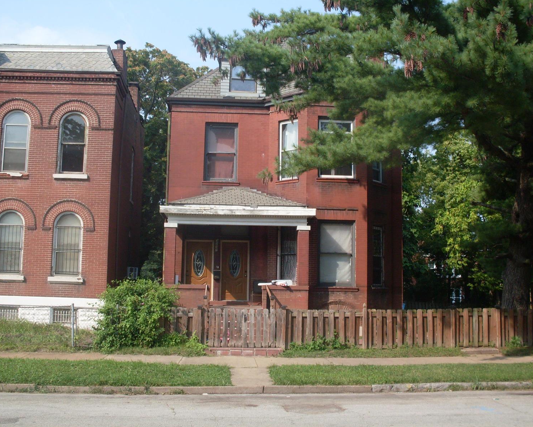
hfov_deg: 45.8
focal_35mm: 40
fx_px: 631
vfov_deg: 37.3
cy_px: 212
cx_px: 266
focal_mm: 6.3
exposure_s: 1/125
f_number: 8.4
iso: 80
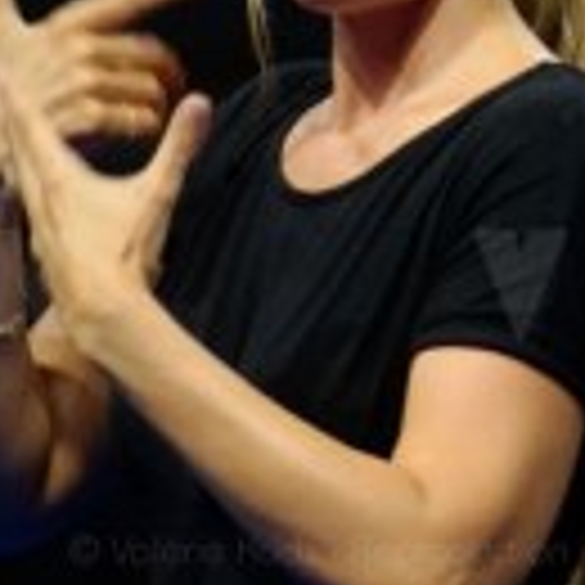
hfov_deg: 1.5
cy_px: -126
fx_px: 22485
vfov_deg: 1.5
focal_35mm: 1176
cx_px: 583
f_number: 2.8
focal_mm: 200
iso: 1000
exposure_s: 1/200
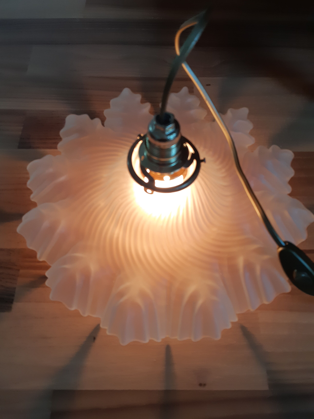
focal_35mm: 26
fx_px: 314
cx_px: 157
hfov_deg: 53.1
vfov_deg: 67.3
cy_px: 210
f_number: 1.7
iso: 64
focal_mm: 3.93
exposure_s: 1/100
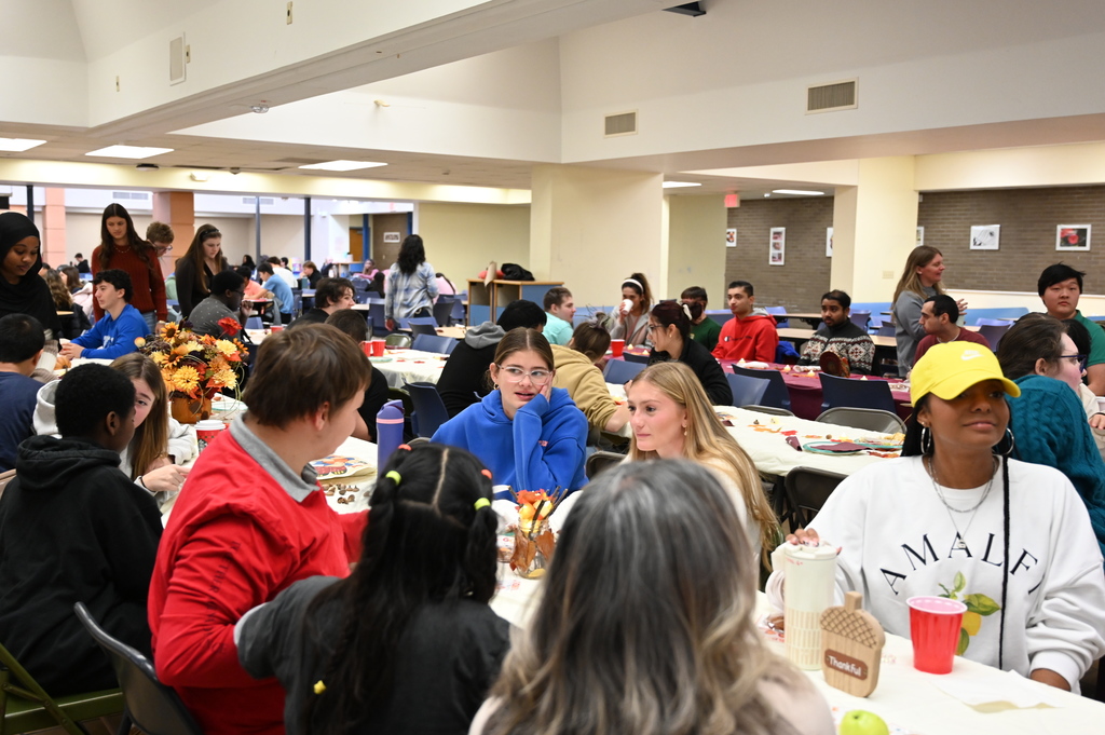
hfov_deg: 53.2
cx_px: 552
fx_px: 1104
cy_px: 368
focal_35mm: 36
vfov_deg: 36.8
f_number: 4
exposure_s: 1/125
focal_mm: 36
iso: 2800
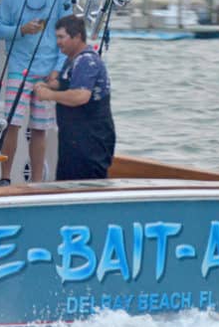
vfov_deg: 3.9
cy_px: 41
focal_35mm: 522
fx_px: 4753
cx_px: -7
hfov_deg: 2.6
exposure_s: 1/60
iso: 800
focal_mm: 112
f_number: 5.3
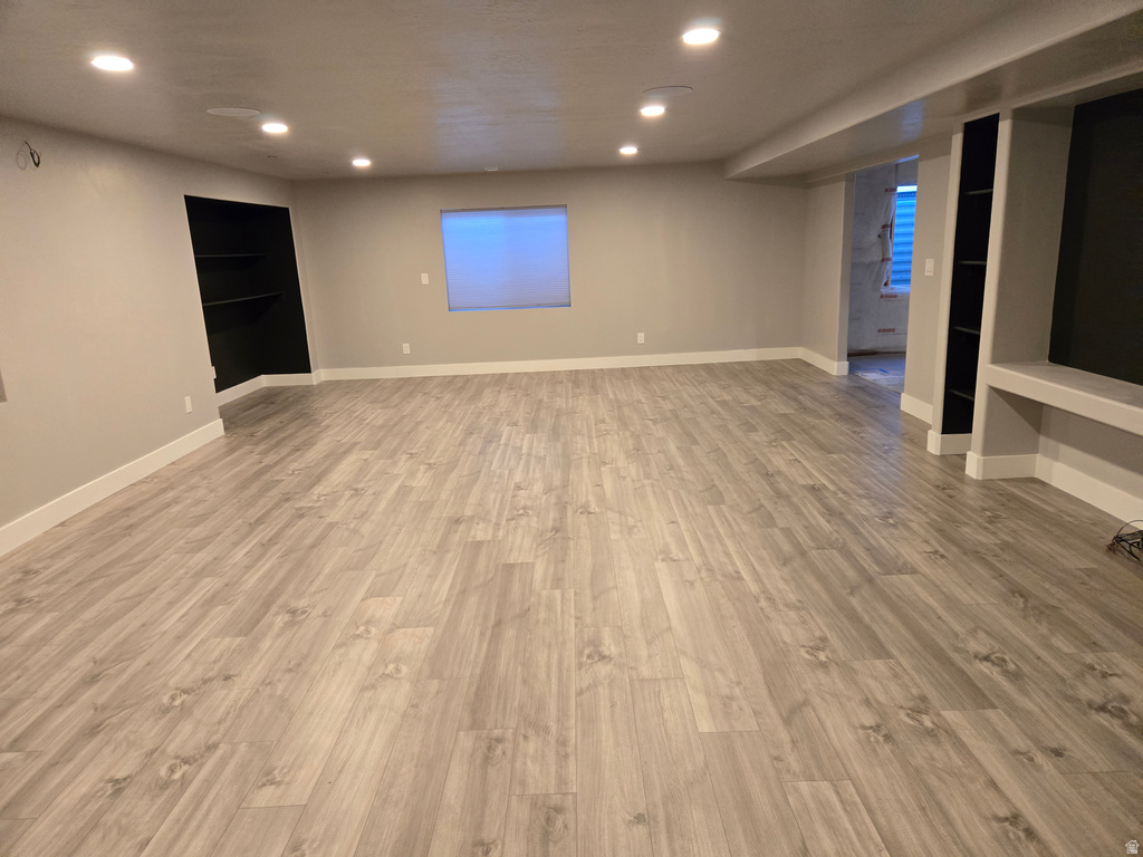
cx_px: 572
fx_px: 759
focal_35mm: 23
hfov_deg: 73.9
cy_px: 428
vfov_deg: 58.9
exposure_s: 1/120
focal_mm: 5.4
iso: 640
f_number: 1.8
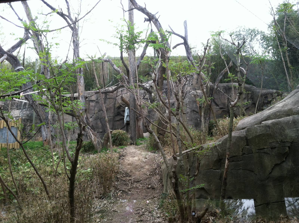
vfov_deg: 40.6
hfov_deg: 52.7
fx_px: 302
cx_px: 150
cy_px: 112
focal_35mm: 35
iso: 80
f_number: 2.8
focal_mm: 3.85
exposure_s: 1/150
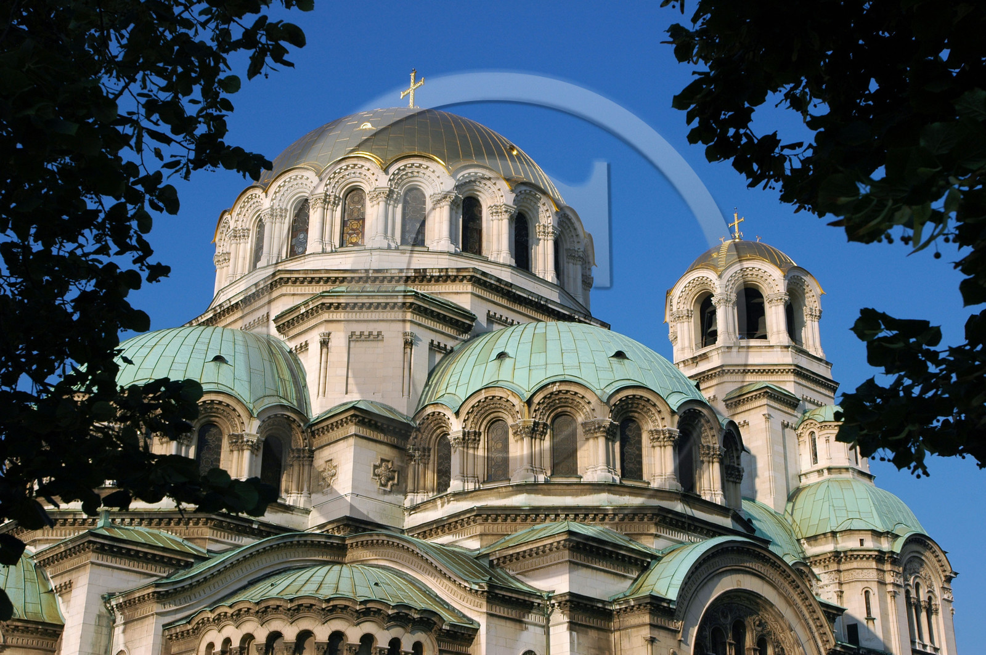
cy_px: 328
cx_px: 493
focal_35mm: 52
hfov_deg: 37.9
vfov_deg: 25.7
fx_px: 1436
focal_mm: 35
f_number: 10
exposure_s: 1/400
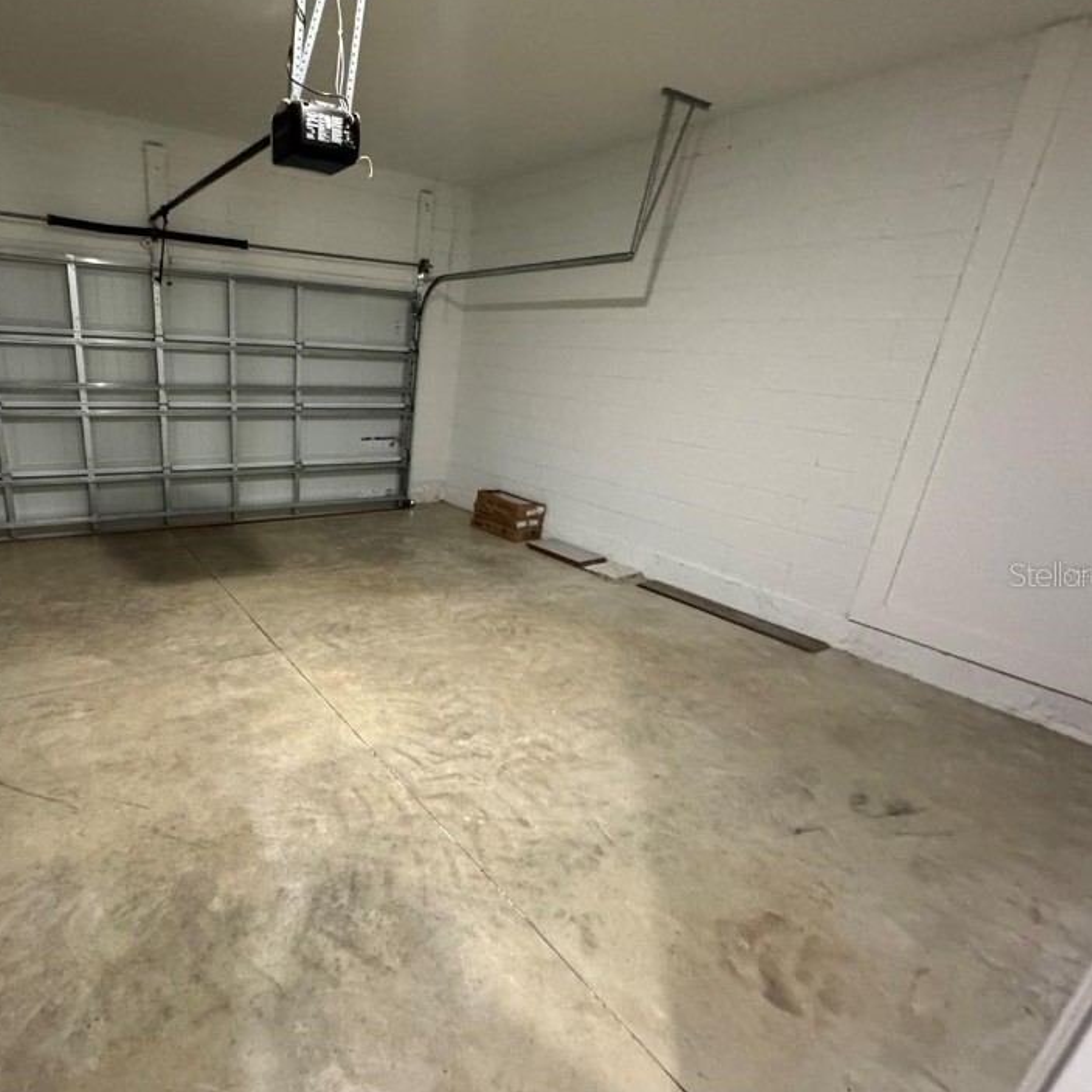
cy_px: 574
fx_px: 642
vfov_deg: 80.7
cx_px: 361
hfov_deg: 78.0
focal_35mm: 18
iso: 1000
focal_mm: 2.22
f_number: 2.2
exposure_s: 1/60
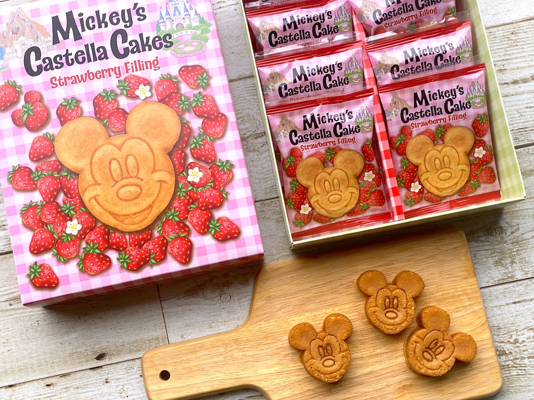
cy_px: 200
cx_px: 267
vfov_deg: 28.0
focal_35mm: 52
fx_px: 802
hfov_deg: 36.8
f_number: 2
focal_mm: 6
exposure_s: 1/132
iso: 20
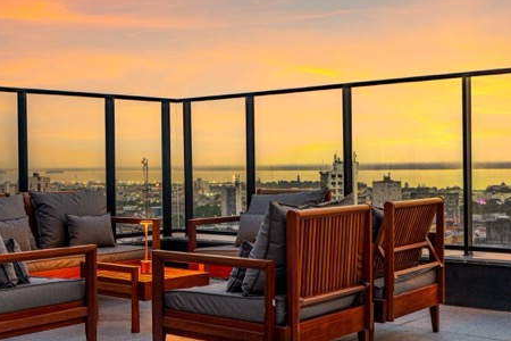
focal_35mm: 54
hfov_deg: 36.6
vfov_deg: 25.1
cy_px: 174
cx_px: 177
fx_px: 766
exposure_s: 1/5
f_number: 9
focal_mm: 38
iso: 500
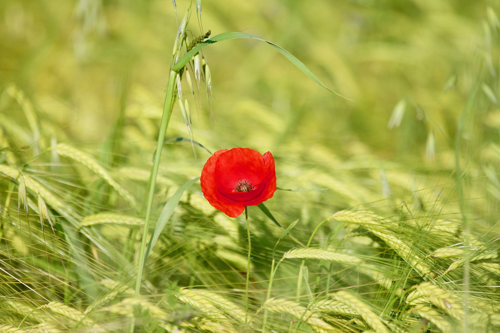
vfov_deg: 3.1
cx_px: 250
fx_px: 6250
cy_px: 166
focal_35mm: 450
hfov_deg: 4.6
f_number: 4
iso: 360
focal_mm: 300
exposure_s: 1/3200
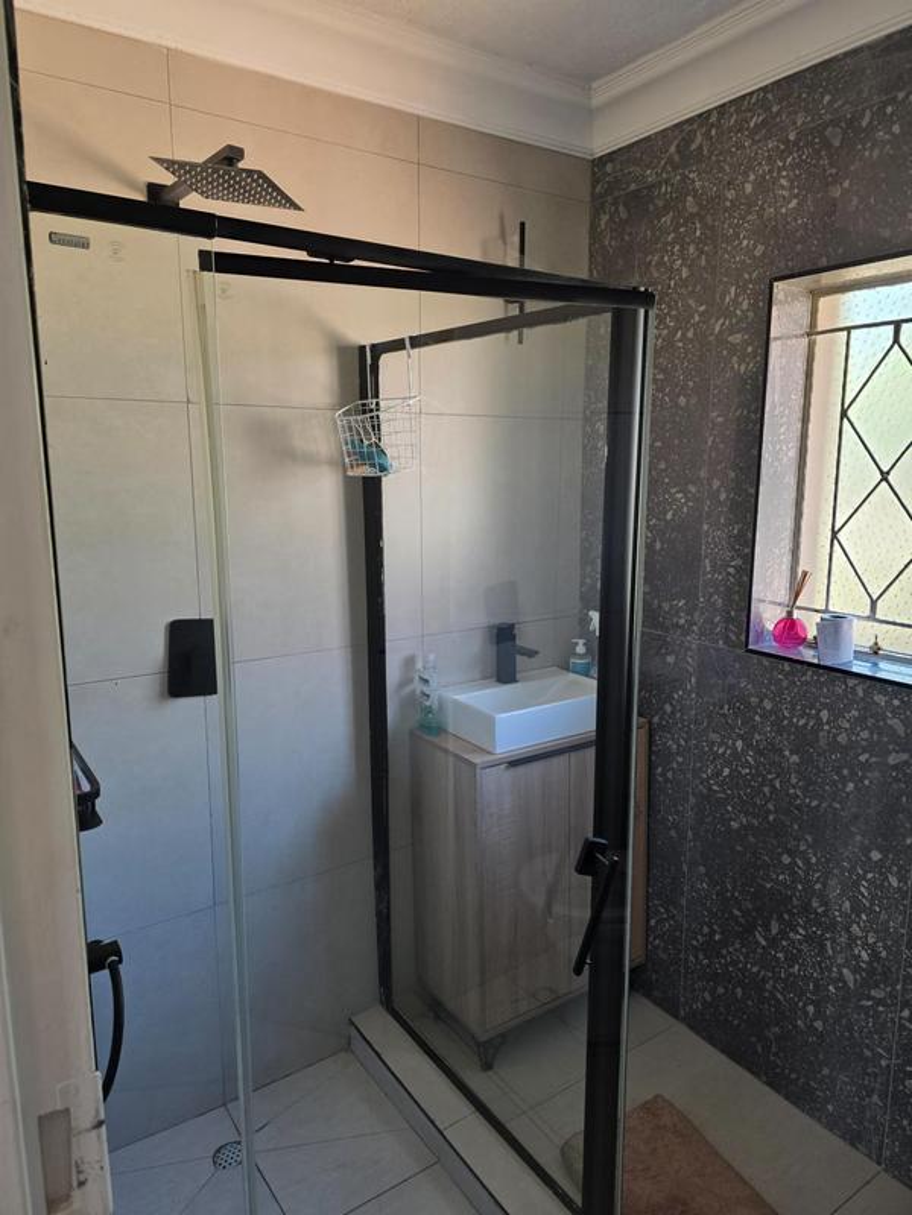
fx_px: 808
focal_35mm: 23
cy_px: 608
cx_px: 456
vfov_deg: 73.9
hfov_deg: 58.9
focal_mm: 6.3
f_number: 1.7
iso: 200
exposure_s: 1/100
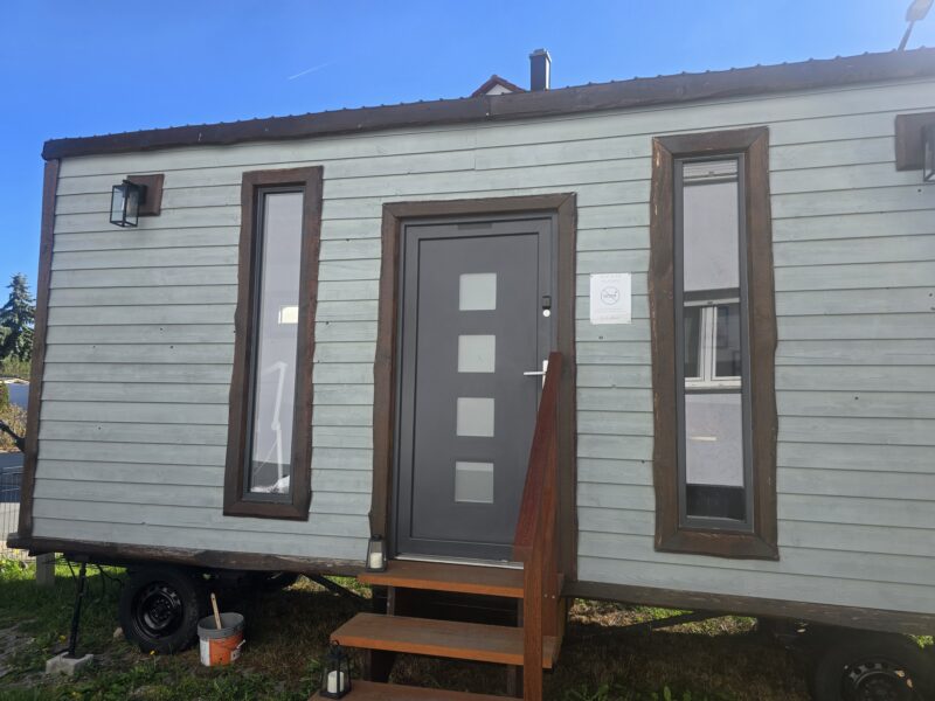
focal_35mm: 23
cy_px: 350
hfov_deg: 73.9
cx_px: 468
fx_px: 621
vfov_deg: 58.9
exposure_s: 1/400
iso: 12
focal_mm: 6.3
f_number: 1.7
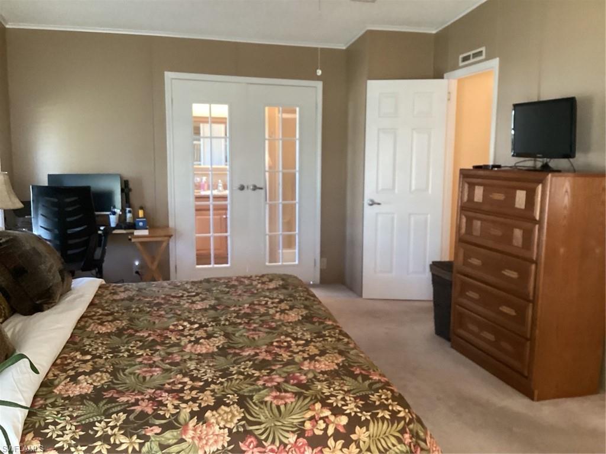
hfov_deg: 58.4
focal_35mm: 31
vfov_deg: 45.4
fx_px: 543
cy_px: 227
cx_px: 303
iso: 320
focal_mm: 3.3
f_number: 2.4
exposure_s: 1/40
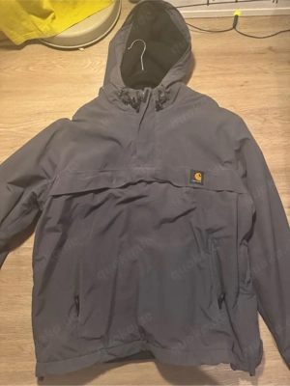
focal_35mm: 24
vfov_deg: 71.6
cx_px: 145
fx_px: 268
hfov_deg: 56.8
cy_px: 193
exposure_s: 1/33
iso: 800
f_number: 1.78
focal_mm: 6.76
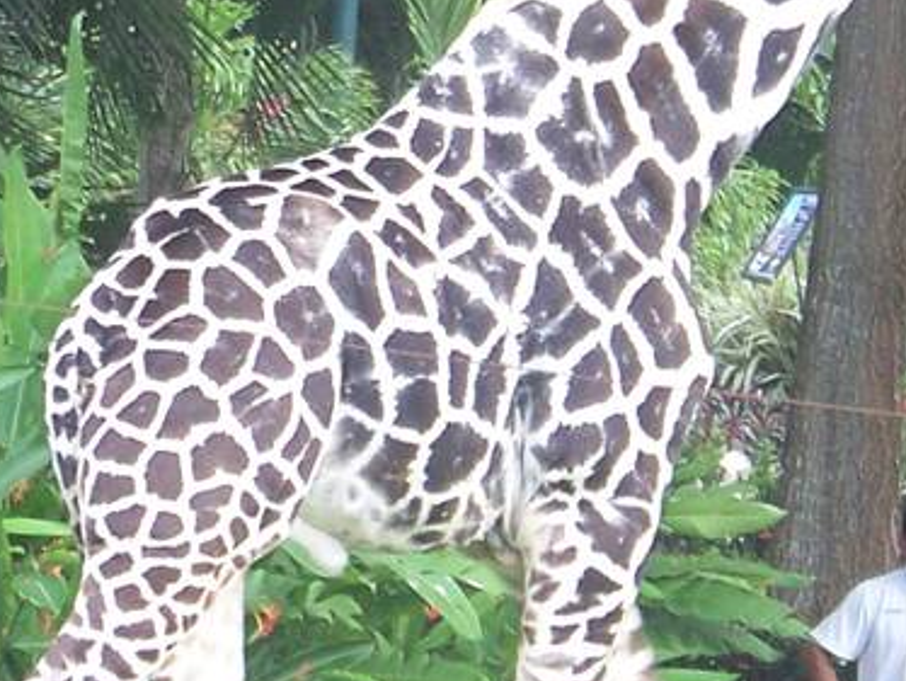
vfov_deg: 2.8
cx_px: 61
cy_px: 228
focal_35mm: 539
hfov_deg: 3.7
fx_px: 14116
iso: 100
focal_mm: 21.1
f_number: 3.2
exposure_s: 1/40
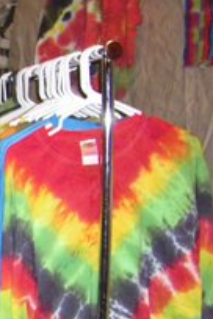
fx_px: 772
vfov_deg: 23.2
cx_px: -127
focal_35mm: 87
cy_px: 235
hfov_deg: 14.4
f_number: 3.5
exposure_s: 1/50
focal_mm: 6.3
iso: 800
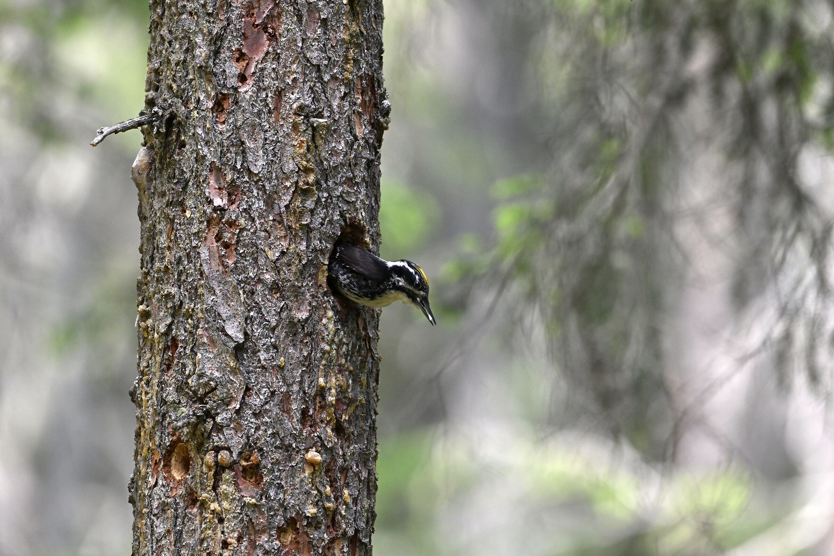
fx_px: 10193
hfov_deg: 4.7
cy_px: 278
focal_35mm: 440
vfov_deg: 3.1
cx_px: 417
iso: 1600
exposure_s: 1/640
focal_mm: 440
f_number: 6
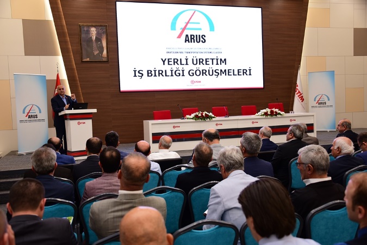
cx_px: 184
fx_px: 357
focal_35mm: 35
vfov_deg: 37.9
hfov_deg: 54.4
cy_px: 122
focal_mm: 35
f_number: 3.8
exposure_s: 1/80
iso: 400
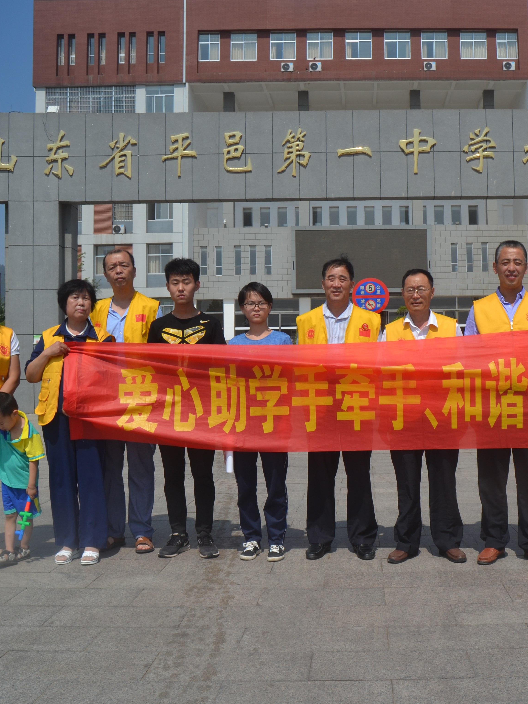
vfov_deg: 47.9
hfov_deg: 36.2
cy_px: 352
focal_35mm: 39
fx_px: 793
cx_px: 380
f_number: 8
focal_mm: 18
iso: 100
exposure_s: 1/400
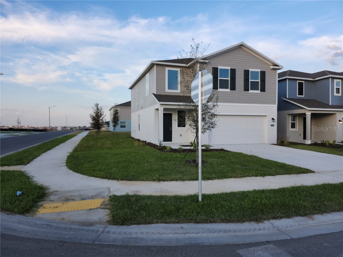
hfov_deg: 73.9
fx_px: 228
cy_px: 128
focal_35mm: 23
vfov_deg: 58.9
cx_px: 172
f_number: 1.8
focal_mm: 5.54
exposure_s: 1/368
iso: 25
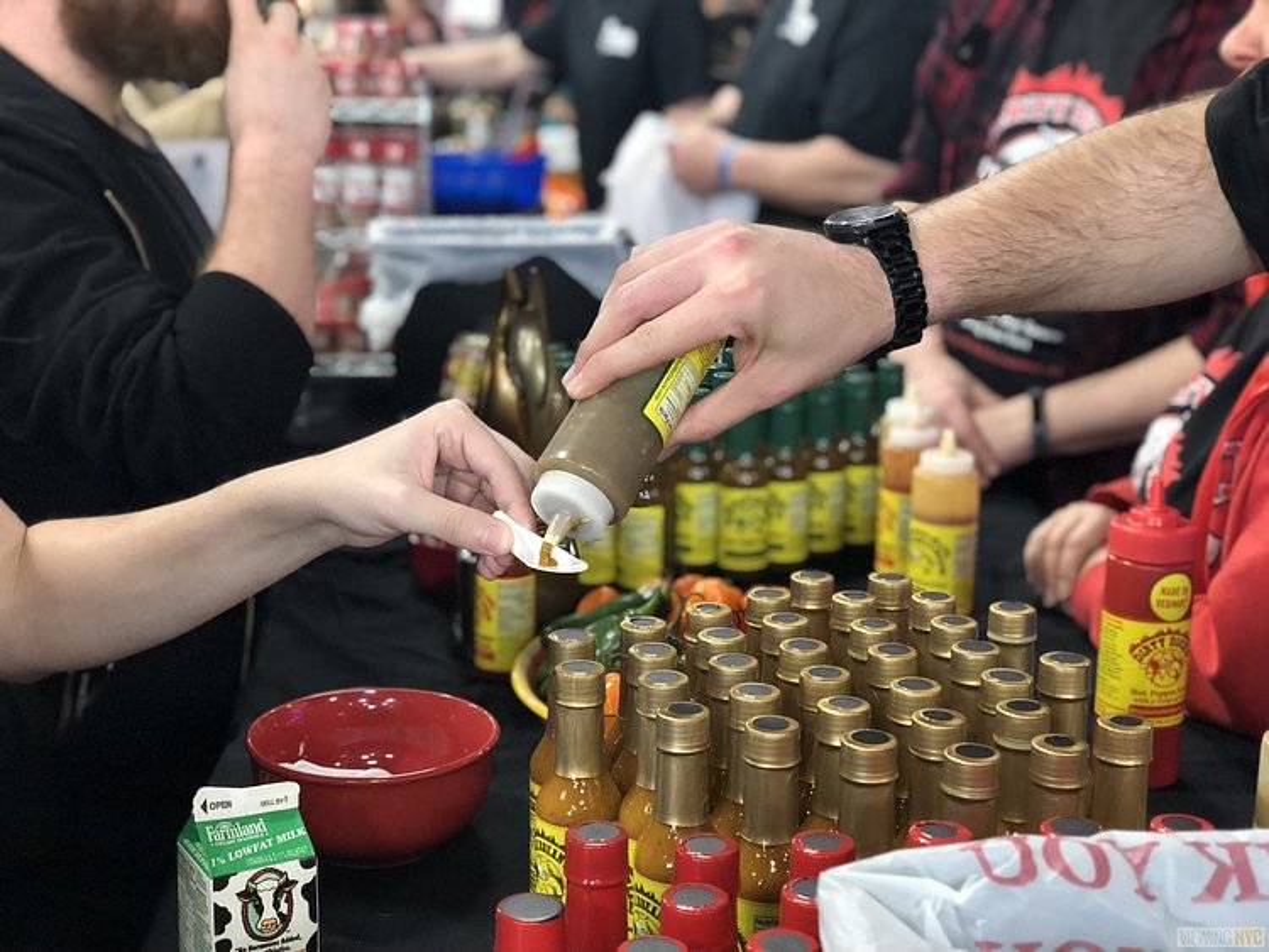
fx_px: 1907
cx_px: 634
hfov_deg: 36.8
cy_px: 476
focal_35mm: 52
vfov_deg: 28.0
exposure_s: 1/30
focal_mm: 6
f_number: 2.4
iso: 125
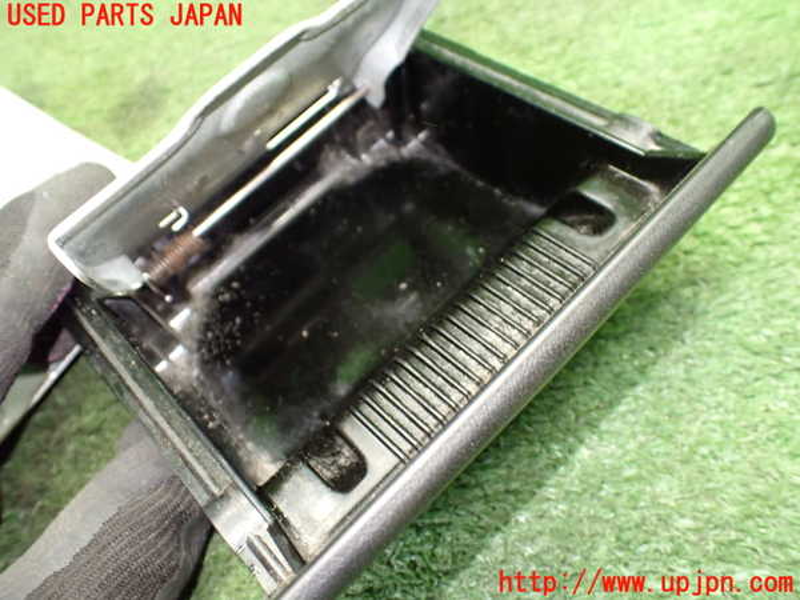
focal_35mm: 30
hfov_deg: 60.0
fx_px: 693
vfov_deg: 46.8
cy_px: 300
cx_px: 400
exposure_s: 1/40
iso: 800
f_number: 2.3
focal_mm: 5.4
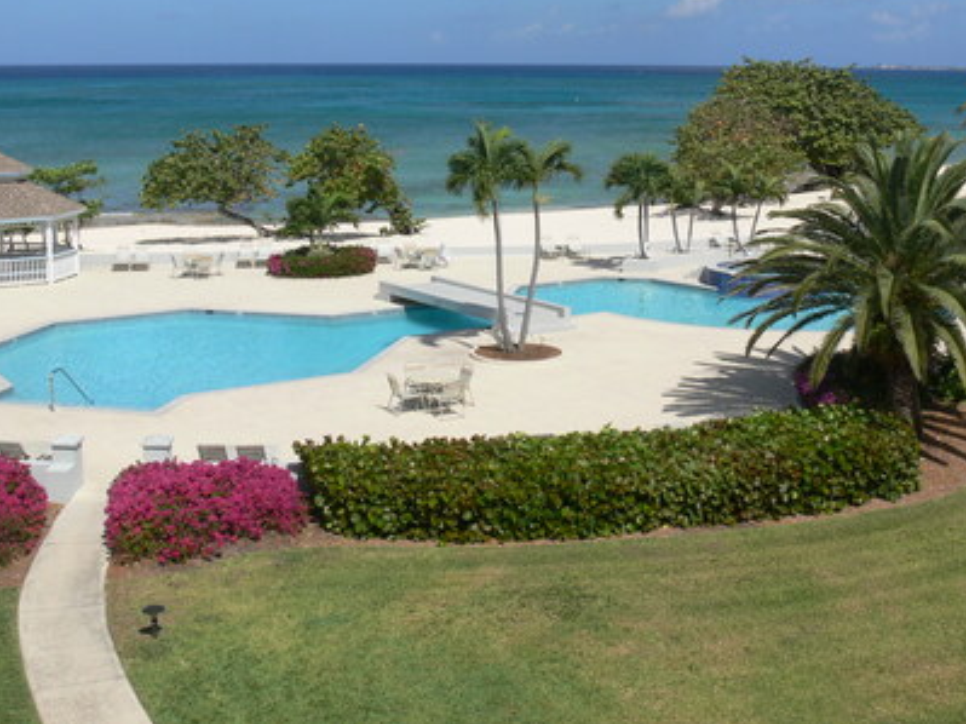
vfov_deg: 30.0
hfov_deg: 39.6
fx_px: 1339
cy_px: 230
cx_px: 527
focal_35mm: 48
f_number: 7.1
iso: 80
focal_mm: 7.4
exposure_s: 1/400
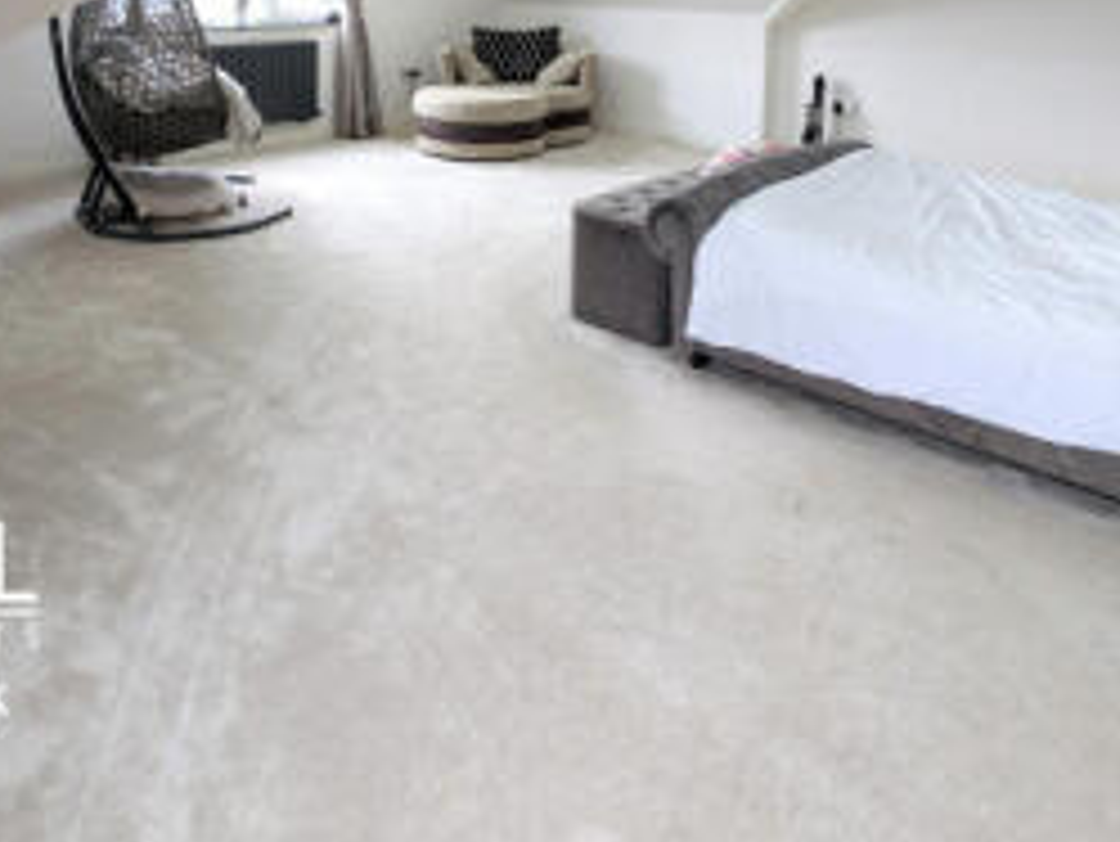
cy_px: -7
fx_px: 906
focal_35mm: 28
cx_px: 522
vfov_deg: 42.7
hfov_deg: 63.4
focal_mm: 2.23
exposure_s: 1/32.3
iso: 40
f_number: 1.95
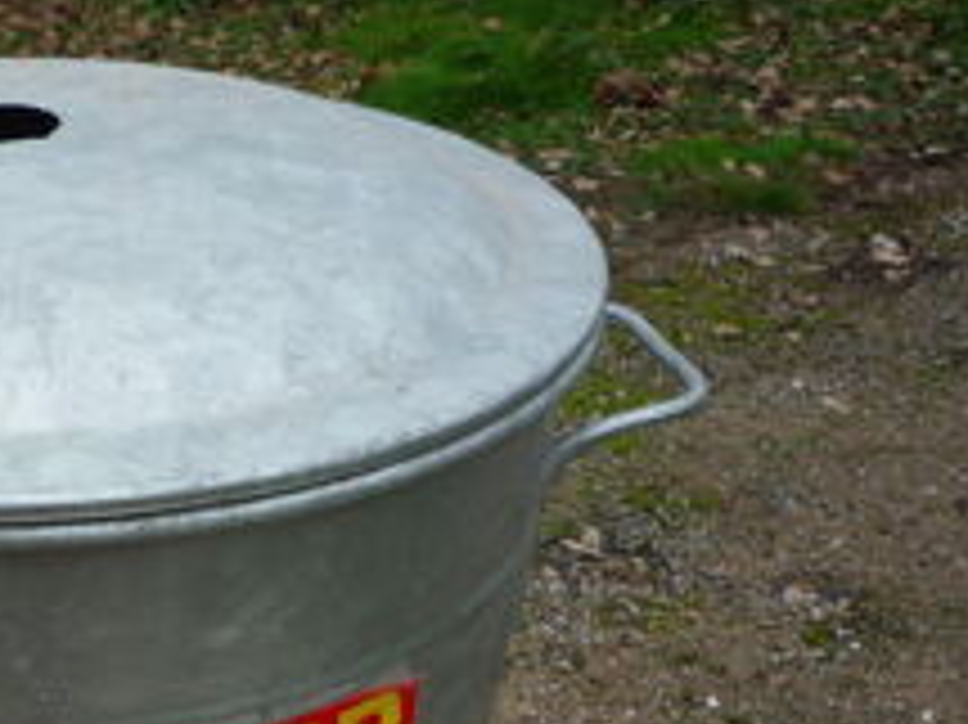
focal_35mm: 67
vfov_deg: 21.0
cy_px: 769
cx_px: 0
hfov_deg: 27.3
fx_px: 1873
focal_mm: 5.2
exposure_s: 1/100
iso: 100
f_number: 4
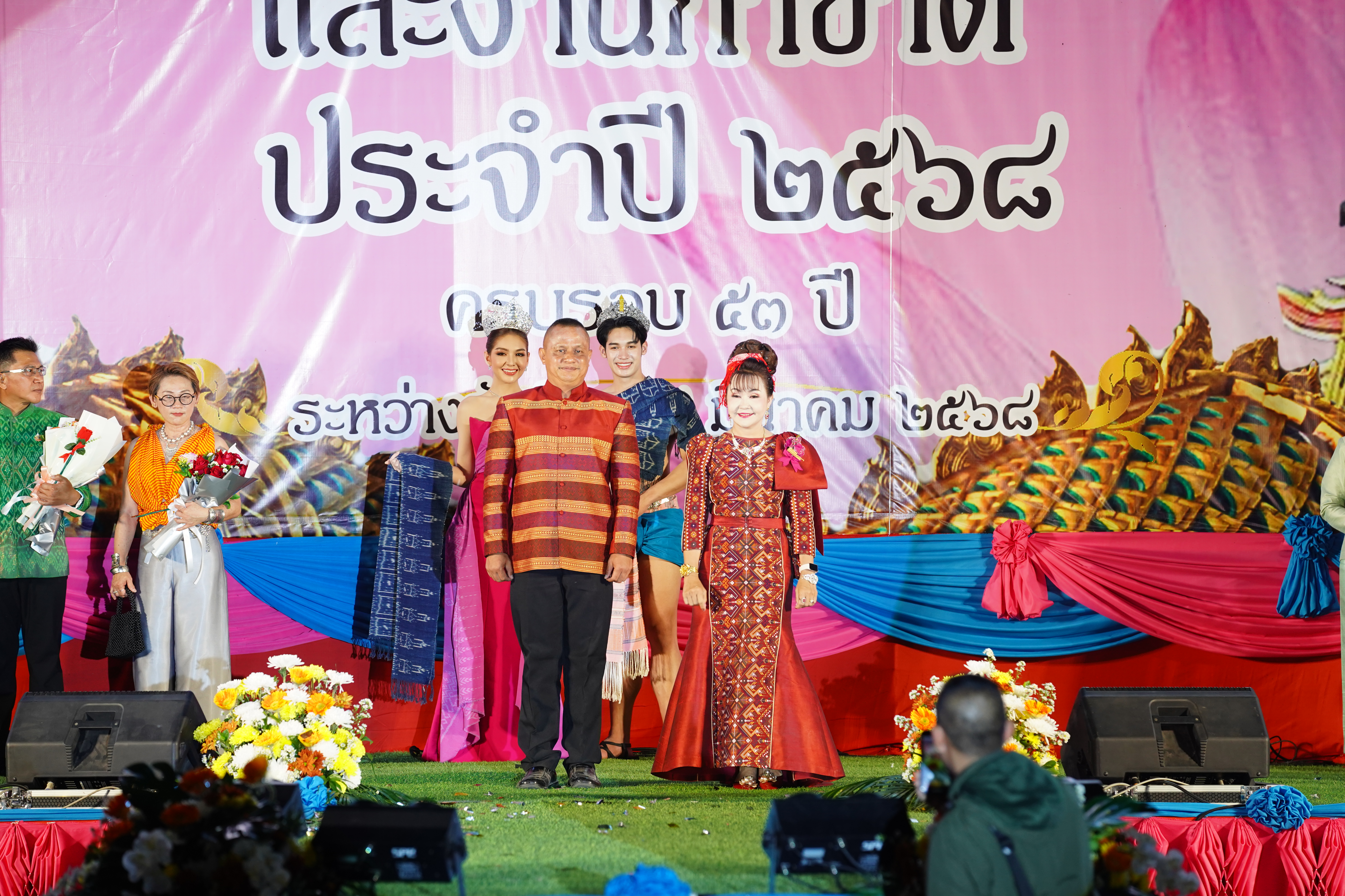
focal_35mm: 174
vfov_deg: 7.9
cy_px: 448
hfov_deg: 11.8
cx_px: 672
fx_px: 6500
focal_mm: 174
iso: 1000
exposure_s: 1/200
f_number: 4
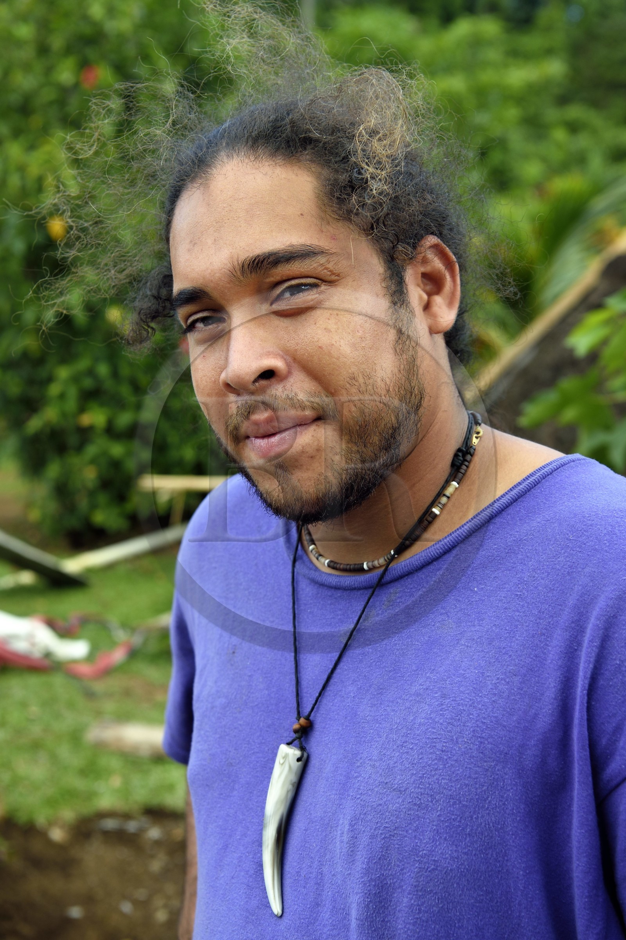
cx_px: 313
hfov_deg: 27.0
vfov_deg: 39.6
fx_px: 1304
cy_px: 470
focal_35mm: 50
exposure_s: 1/400
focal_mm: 50
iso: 400
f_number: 5.6
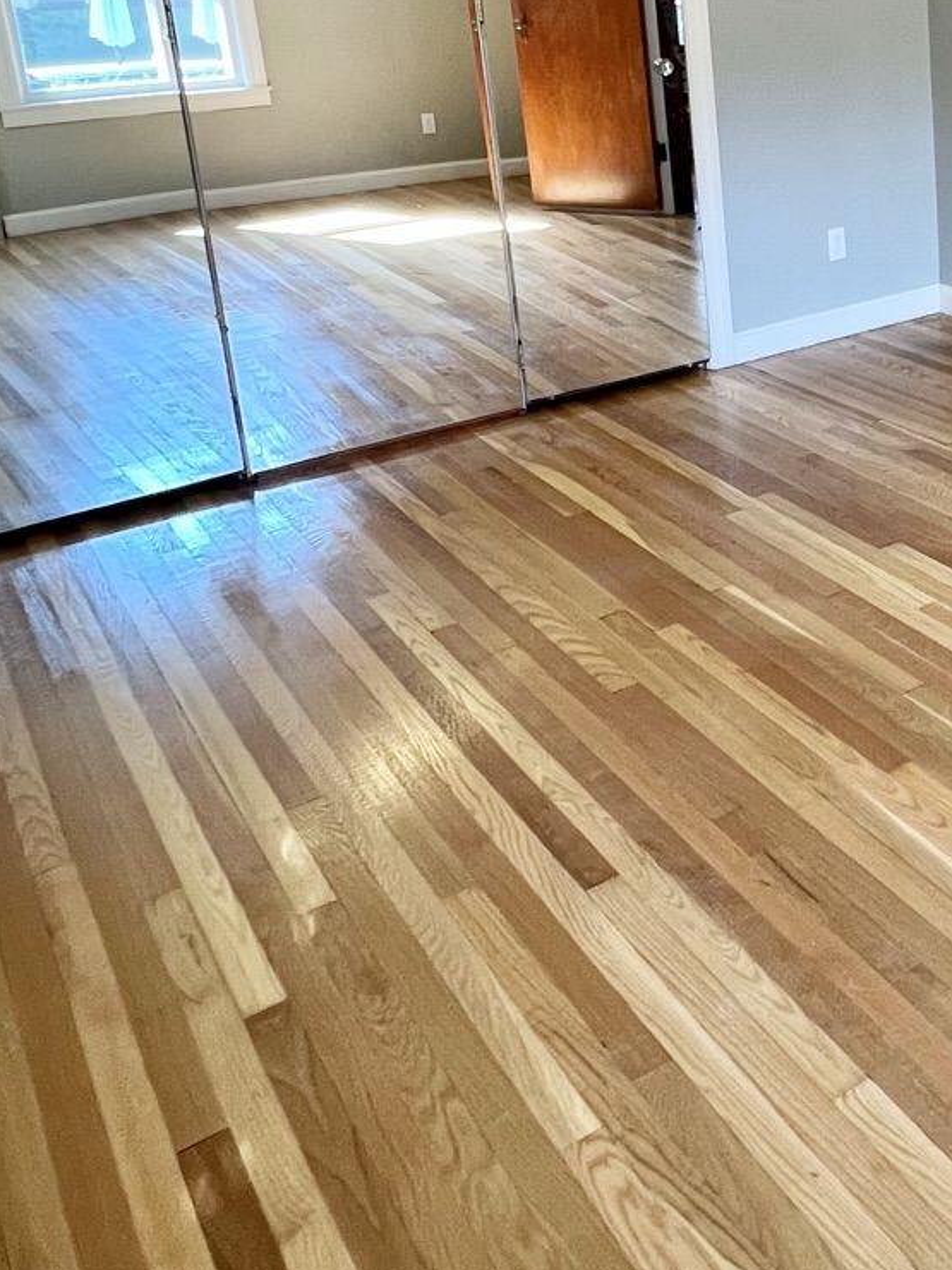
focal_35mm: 36
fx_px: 1320
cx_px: 1009
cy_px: 264
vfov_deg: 48.6
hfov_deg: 34.9
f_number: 1.8
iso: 125
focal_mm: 1.57
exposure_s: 1/120
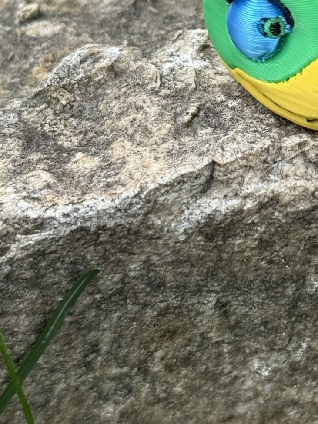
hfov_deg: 11.6
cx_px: 362
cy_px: 74
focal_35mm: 126
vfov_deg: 15.5
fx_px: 1544
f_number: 1.78
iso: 64
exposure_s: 1/516
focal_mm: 6.76
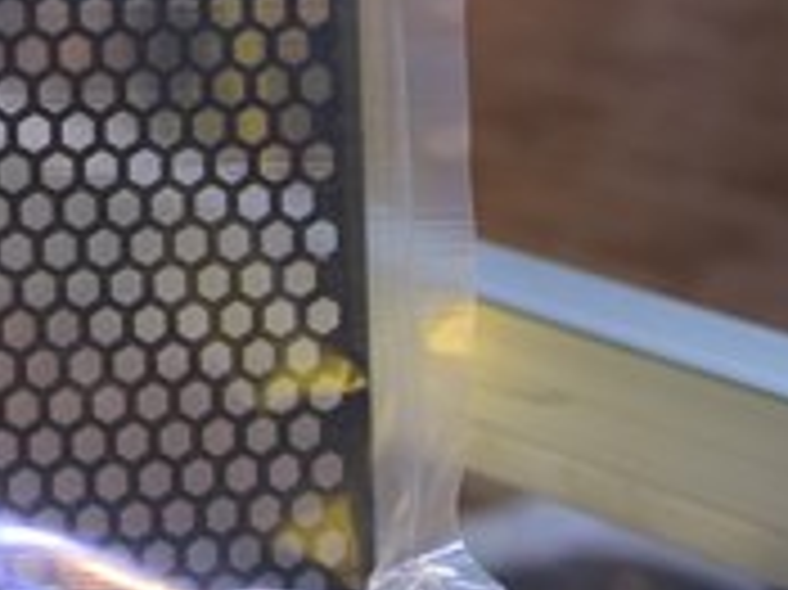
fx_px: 2639
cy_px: -59
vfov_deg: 12.5
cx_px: -522
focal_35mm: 116
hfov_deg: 15.2
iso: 500
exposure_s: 1/30
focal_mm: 22
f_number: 4
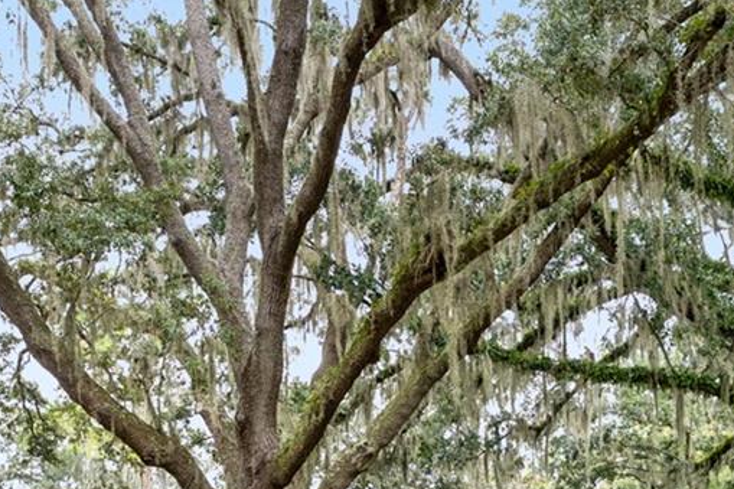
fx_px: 897
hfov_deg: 44.5
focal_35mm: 44
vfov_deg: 27.9
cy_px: 535
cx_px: 386
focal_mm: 14
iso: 640
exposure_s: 1/125
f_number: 7.1
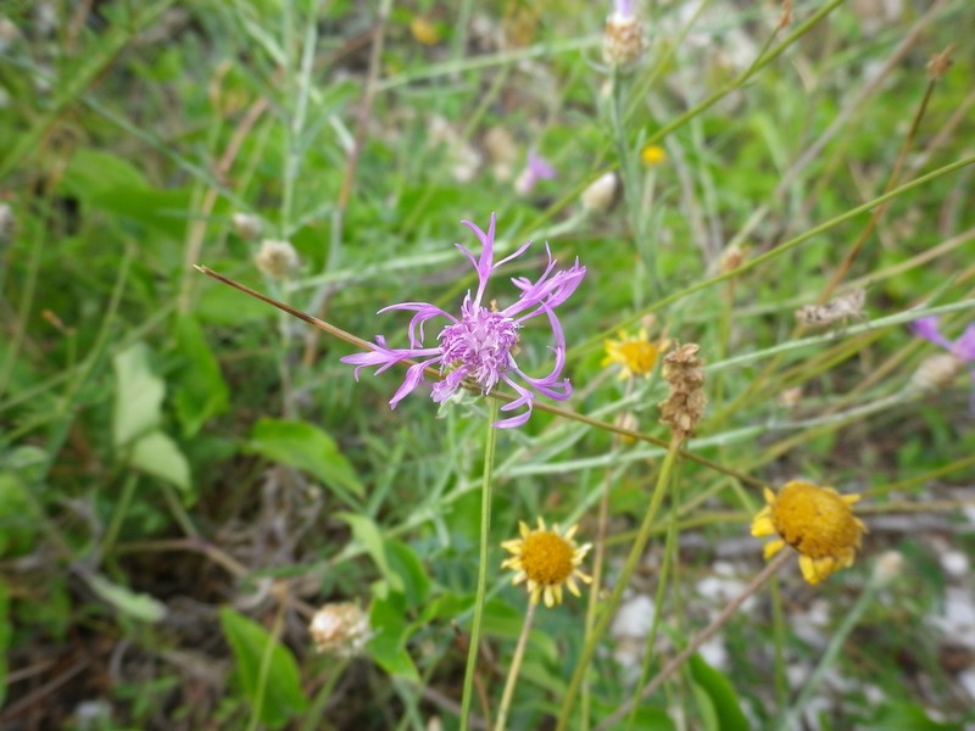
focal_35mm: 35
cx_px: 488
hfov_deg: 52.6
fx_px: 986
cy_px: 366
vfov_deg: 40.7
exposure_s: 1/100
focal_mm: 6.36
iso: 100
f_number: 3.9
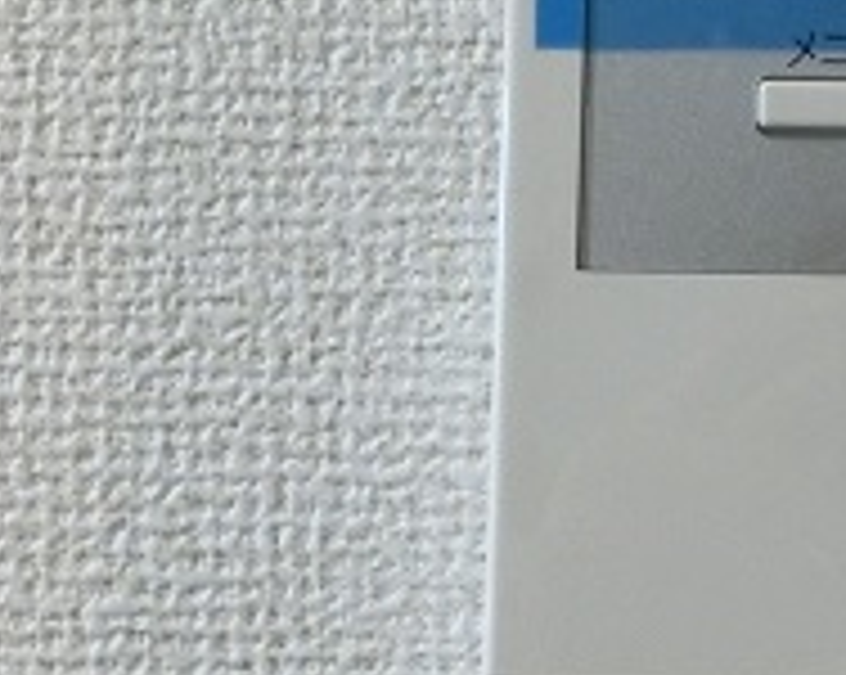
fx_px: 2601
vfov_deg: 14.7
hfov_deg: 17.8
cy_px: 166
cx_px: 954
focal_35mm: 104
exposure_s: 1/40
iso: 400
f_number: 3.5
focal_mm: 4.5
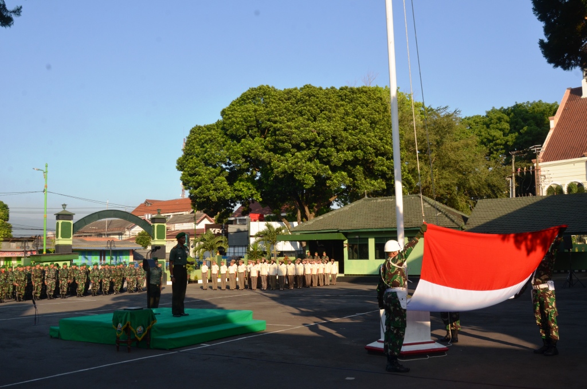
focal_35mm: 33
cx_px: 294
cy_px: 194
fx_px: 537
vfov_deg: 39.8
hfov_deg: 57.3
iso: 400
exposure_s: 1/250
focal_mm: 22
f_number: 13
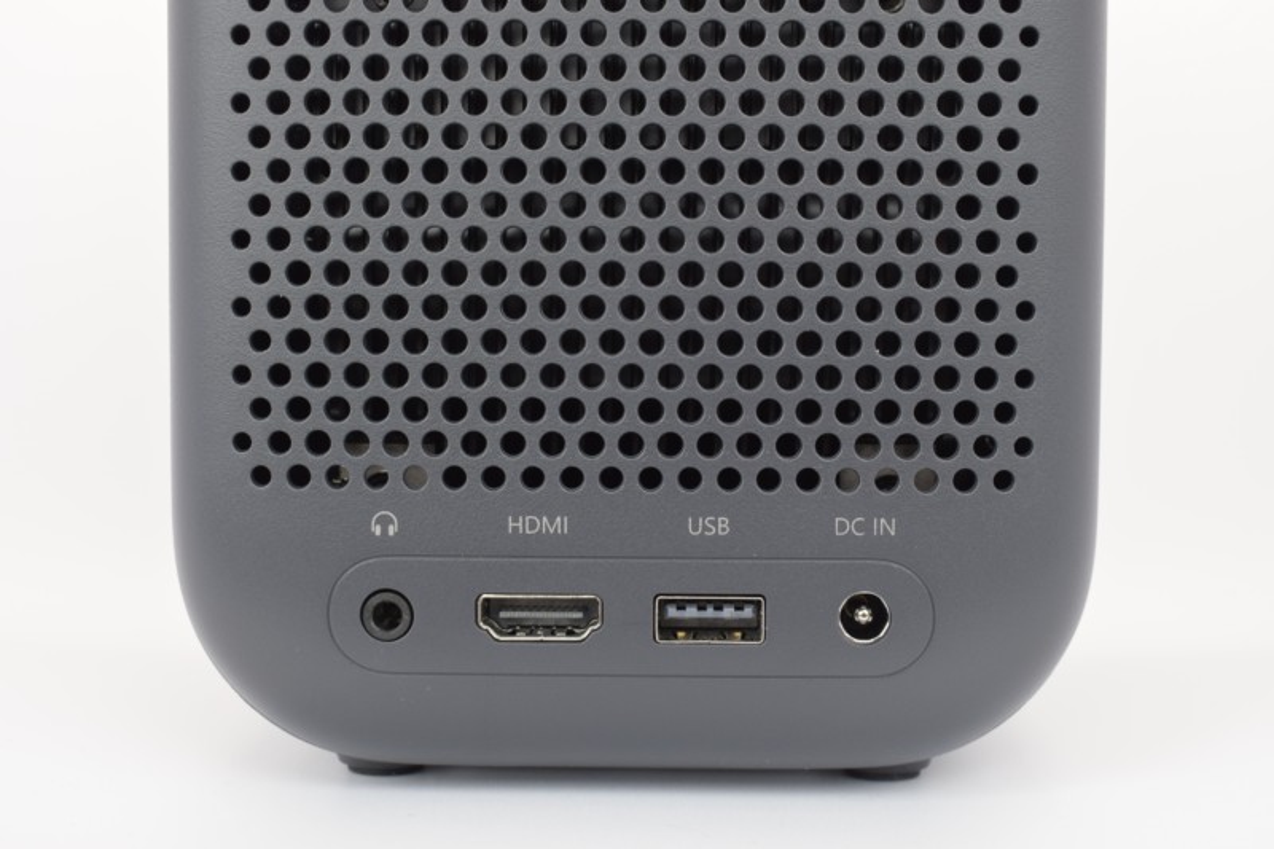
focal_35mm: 52
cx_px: 637
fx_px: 1857
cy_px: 424
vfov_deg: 25.7
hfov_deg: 37.9
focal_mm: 35
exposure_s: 1/100
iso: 640
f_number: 9
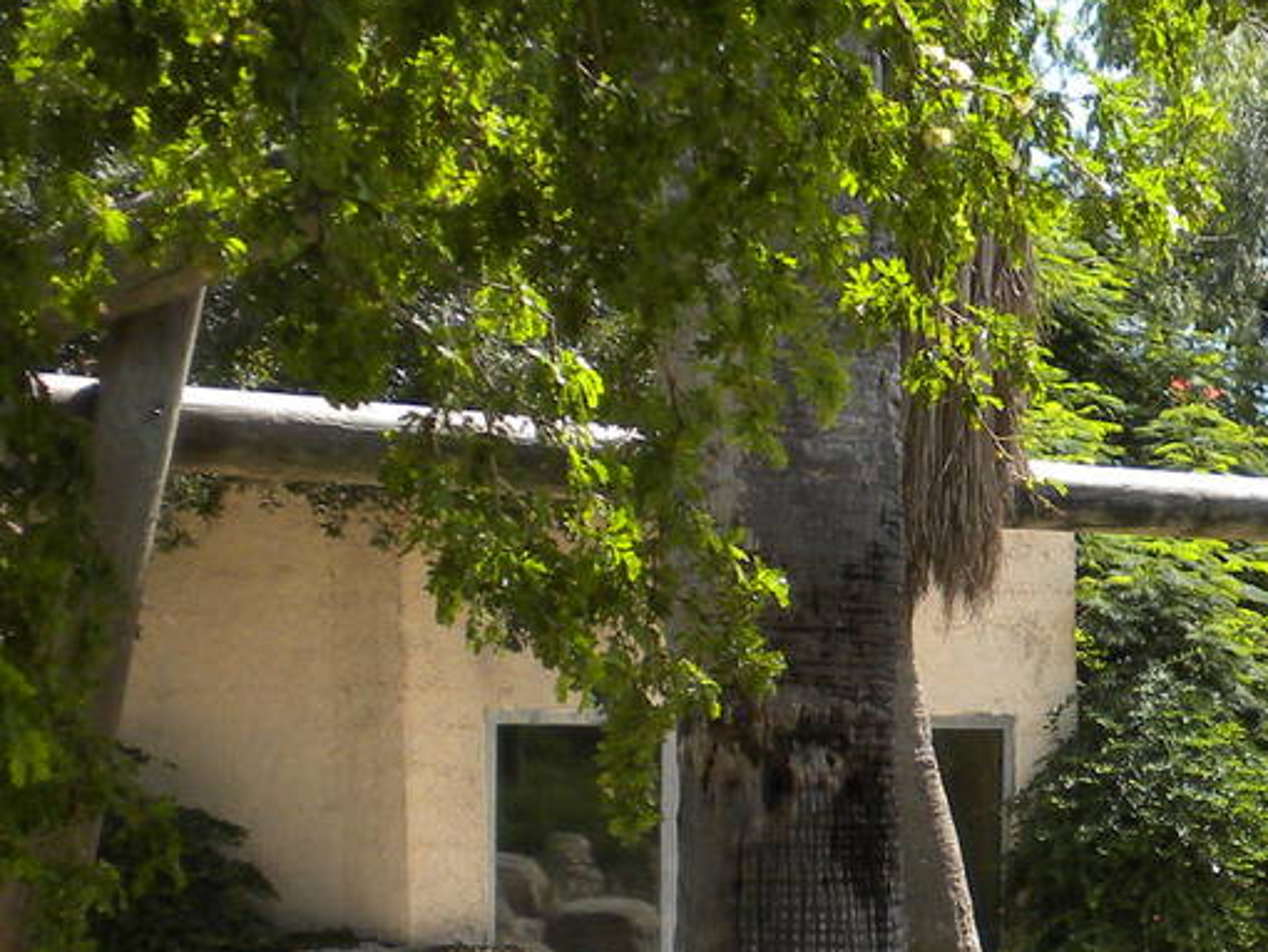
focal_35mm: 116
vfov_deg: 12.6
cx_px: 1392
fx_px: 4251
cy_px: 982
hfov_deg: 16.5
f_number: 3.5
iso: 64
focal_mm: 6.6
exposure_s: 1/292
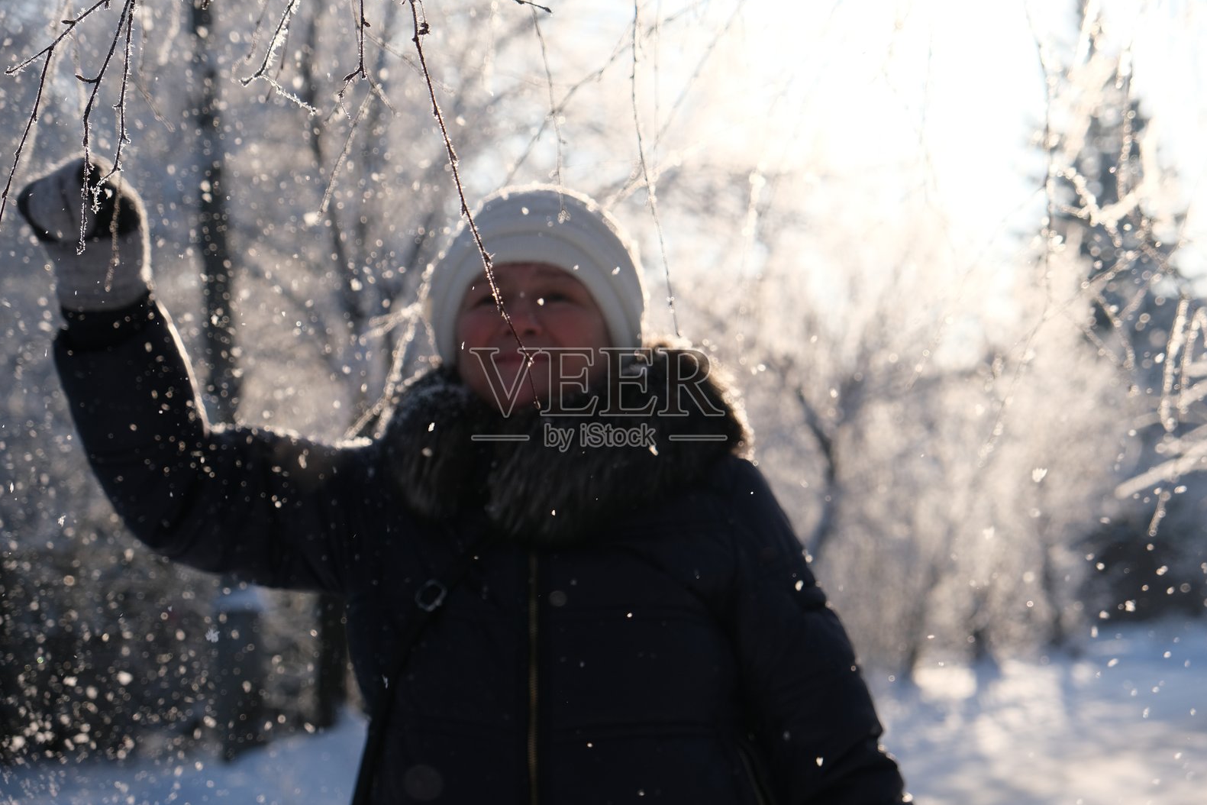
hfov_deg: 24.2
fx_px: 2816
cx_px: 599
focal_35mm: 84
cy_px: 401
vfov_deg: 16.3
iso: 320
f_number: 5.6
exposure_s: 1/1000
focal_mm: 55
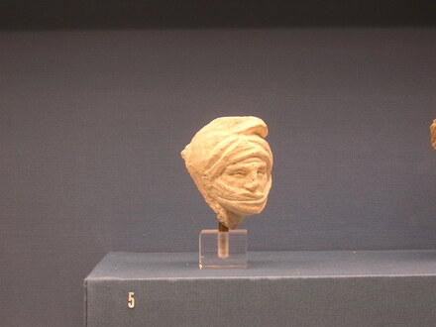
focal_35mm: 100
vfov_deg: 14.8
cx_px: 218
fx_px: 1260
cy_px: 164
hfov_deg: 19.6
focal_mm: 13.1
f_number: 4.5
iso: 100
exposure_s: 1/6.6
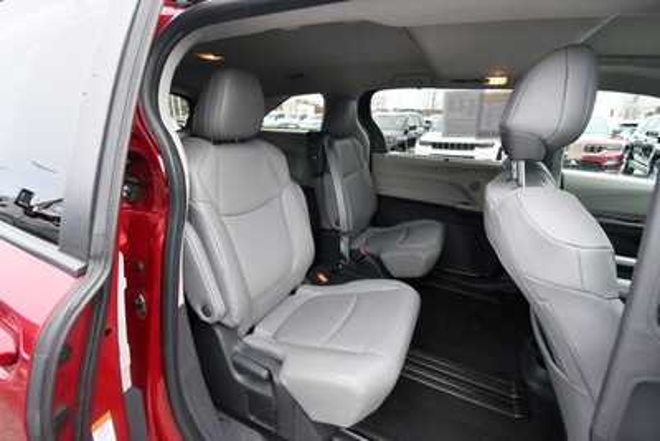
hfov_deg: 96.7
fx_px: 293
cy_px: 220
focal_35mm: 16
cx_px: 330
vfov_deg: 73.8
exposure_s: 1/250
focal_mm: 11
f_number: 4.8
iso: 640
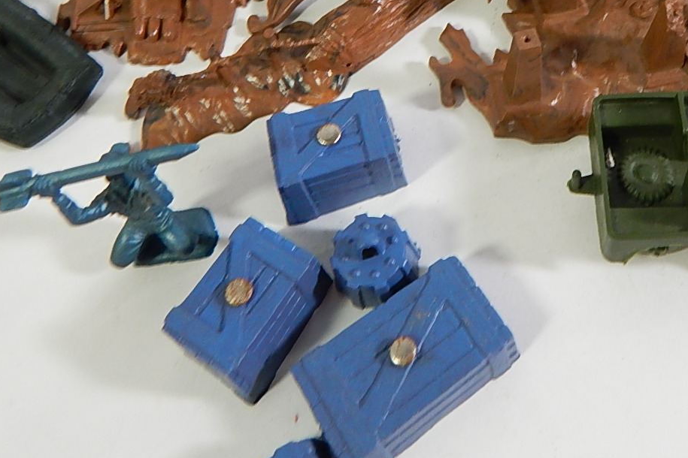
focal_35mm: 40
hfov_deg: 47.0
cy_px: 14
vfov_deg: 31.2
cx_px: 502
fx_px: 764
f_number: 3
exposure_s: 1/30
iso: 180
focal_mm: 4
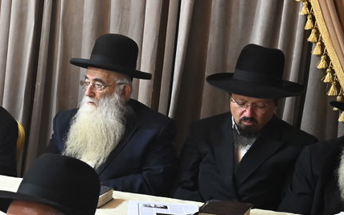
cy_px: 155
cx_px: -160
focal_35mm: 80
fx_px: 750
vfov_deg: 16.2
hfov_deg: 21.9
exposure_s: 1/125
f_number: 5.6
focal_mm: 24
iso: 1250
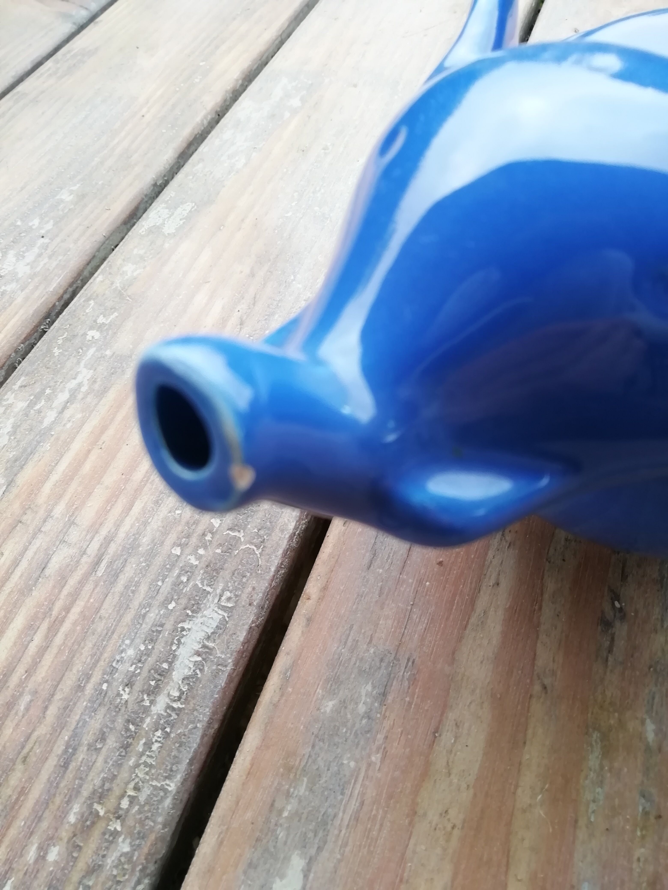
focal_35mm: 26
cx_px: 334
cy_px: 445
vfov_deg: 67.3
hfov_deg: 53.1
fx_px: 669
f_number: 2.2
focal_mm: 3.21
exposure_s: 1/108
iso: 50
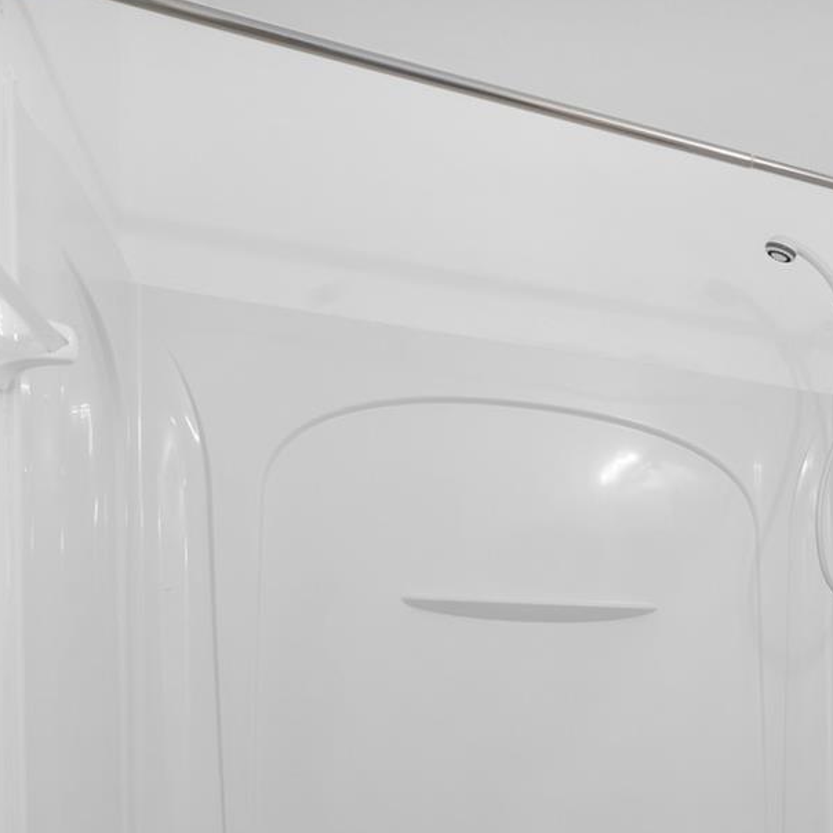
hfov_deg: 35.7
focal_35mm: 36
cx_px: 1007
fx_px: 980
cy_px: 721
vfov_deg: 42.9
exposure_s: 1/2
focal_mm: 16
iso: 640
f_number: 8
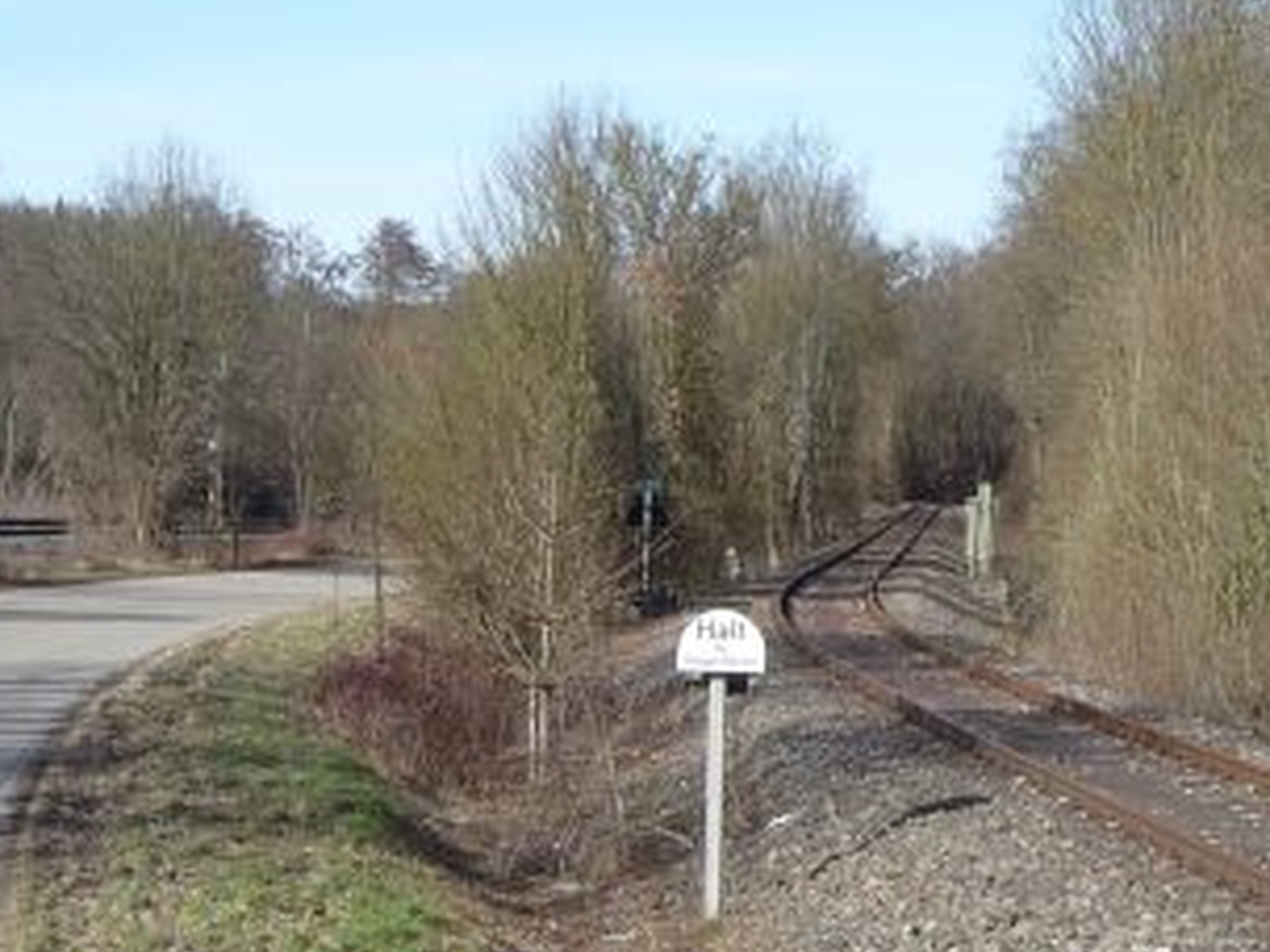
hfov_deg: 18.0
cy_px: 697
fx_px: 3999
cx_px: 618
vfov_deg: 13.5
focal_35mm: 109
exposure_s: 1/400
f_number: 5
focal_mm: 7
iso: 100
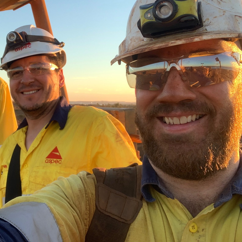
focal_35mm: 46
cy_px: 95
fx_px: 364
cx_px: 63
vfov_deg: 36.6
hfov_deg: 36.0
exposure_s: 1/121
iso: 50
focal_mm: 2.87
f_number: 2.2
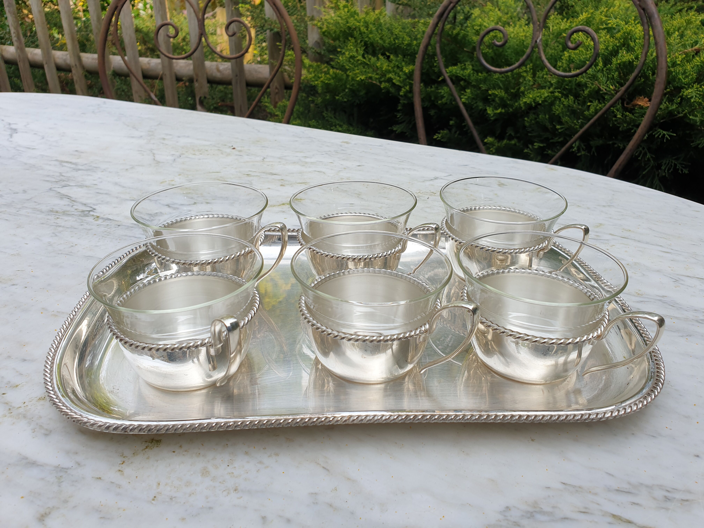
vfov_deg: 53.1
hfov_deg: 67.3
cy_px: 264
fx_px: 529
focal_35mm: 26
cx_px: 352
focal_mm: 4.3
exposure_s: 1/472
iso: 50
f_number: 2.4
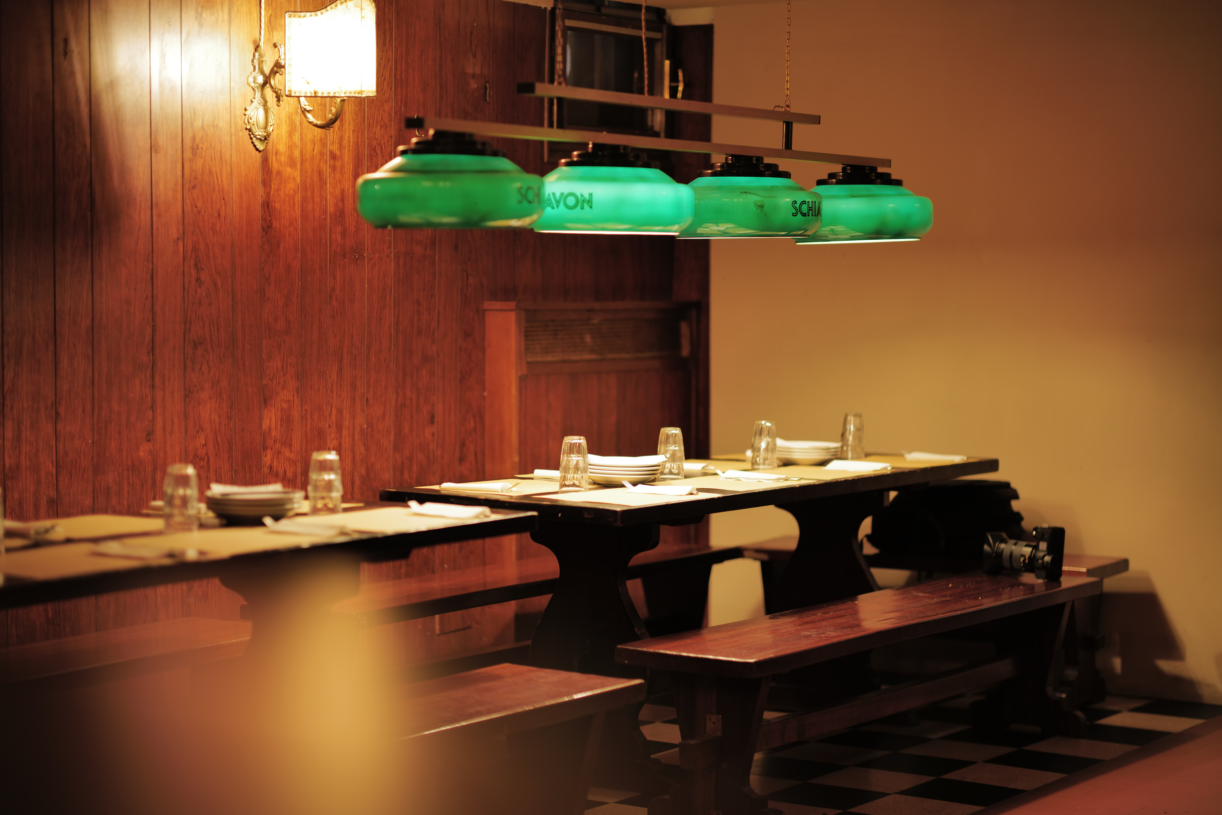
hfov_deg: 27.0
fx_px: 2546
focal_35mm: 75
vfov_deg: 18.2
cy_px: 408
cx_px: 611
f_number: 1.4
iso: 100
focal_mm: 75
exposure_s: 1/25
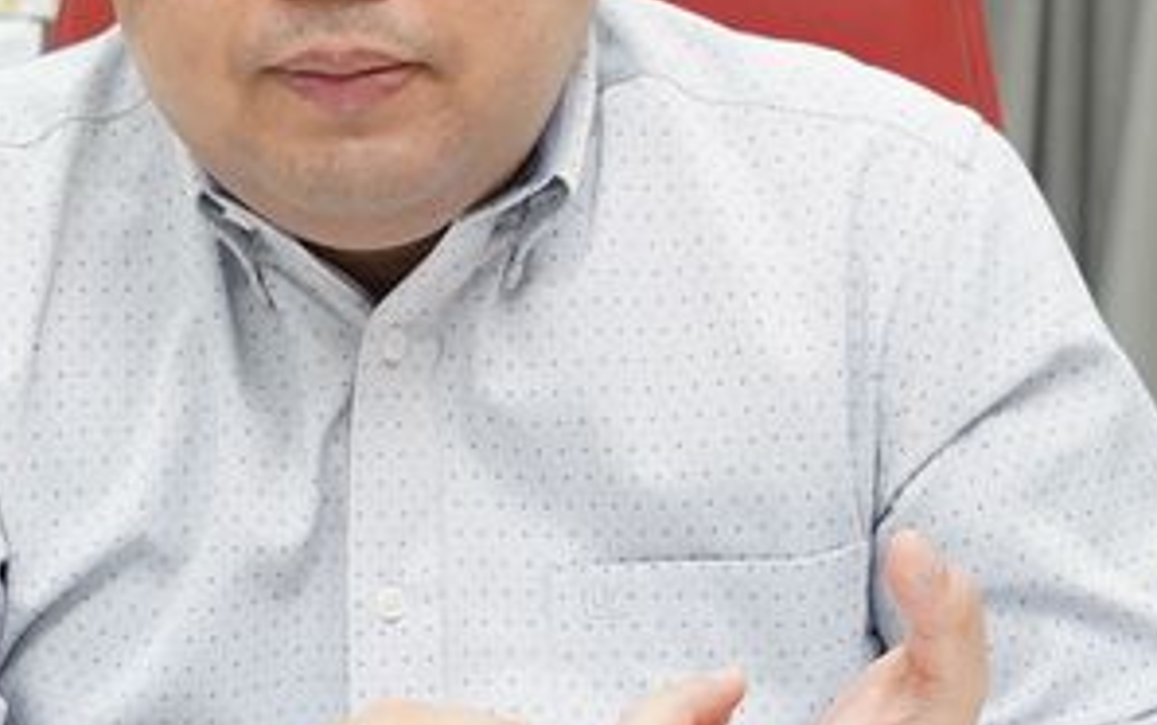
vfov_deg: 10.9
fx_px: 3786
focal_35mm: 120
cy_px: 376
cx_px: 292
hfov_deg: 17.3
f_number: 5.6
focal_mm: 35
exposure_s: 1/100
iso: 2000
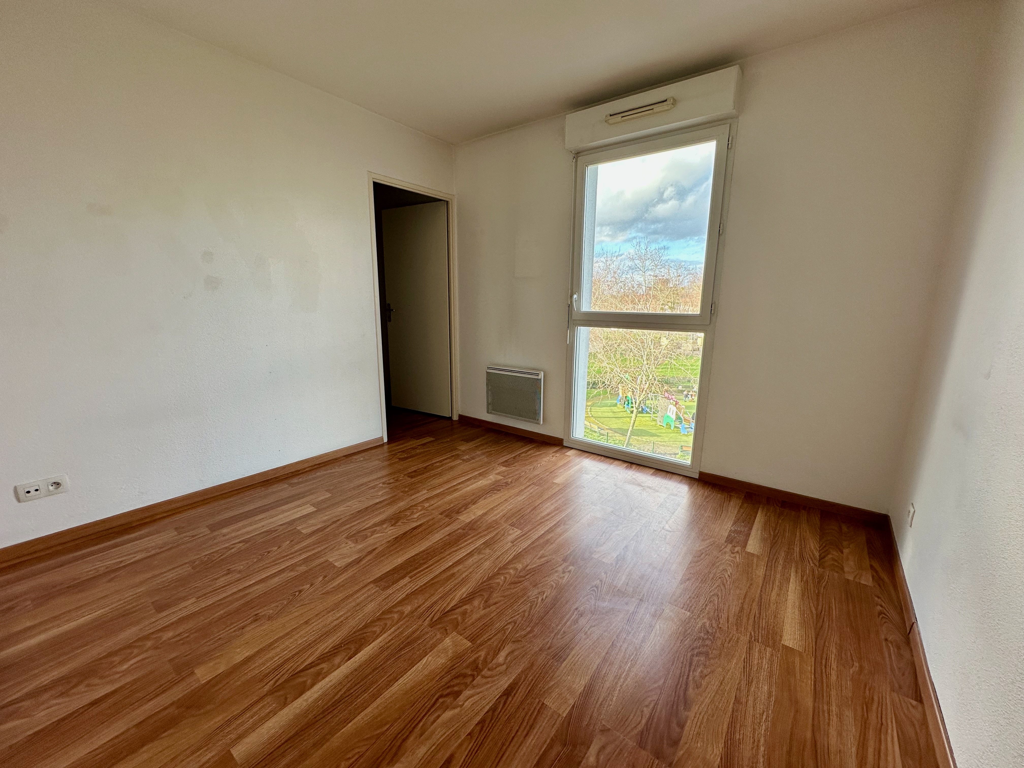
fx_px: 414
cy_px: 384
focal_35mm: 14
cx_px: 512
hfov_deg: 102.1
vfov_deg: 85.7
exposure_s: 1/99
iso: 64
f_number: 2.2
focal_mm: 2.22
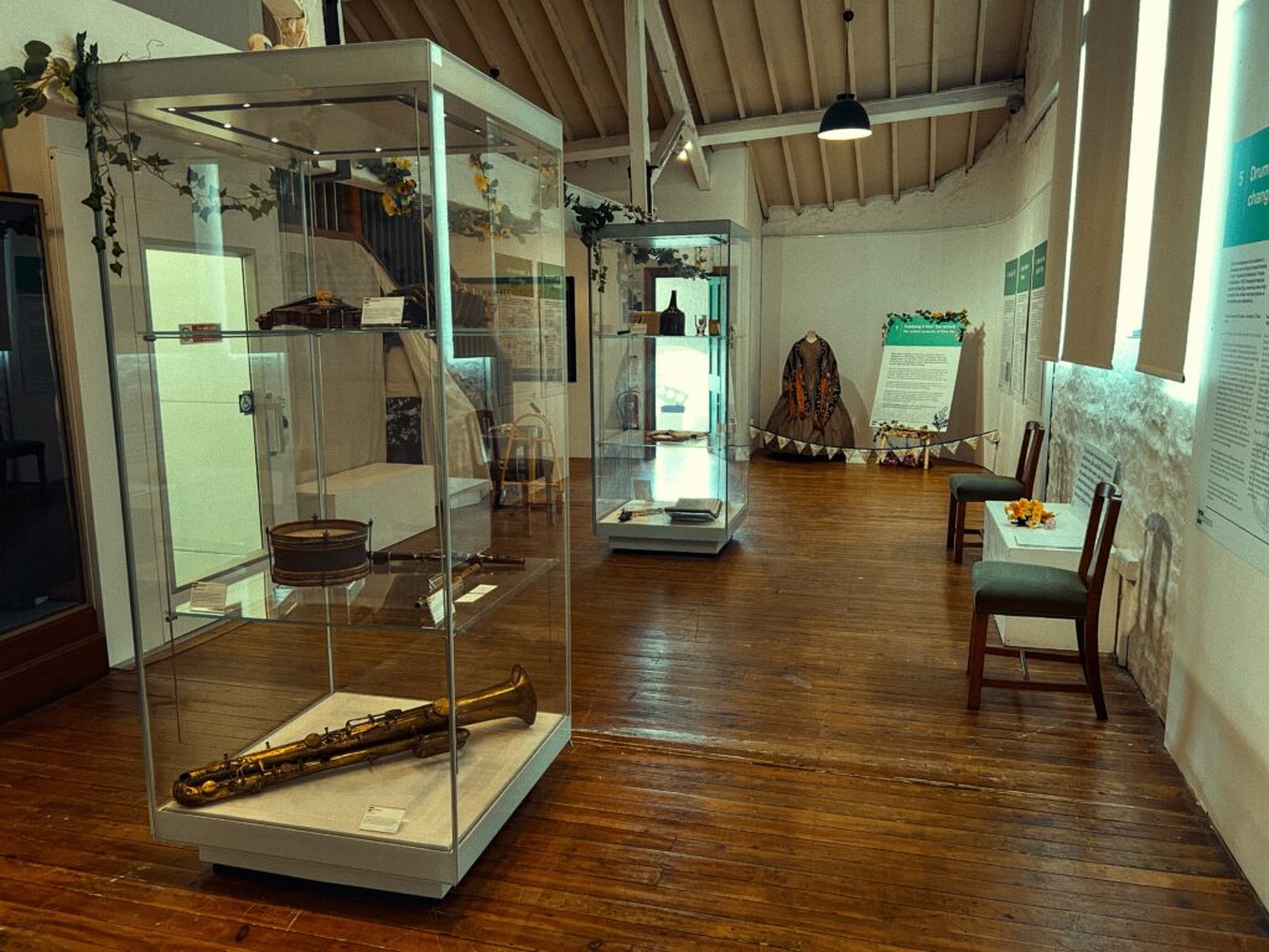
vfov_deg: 53.1
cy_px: 476
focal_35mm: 26
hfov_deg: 67.3
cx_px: 634
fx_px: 953
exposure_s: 1/50
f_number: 1.5
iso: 125
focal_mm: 5.7
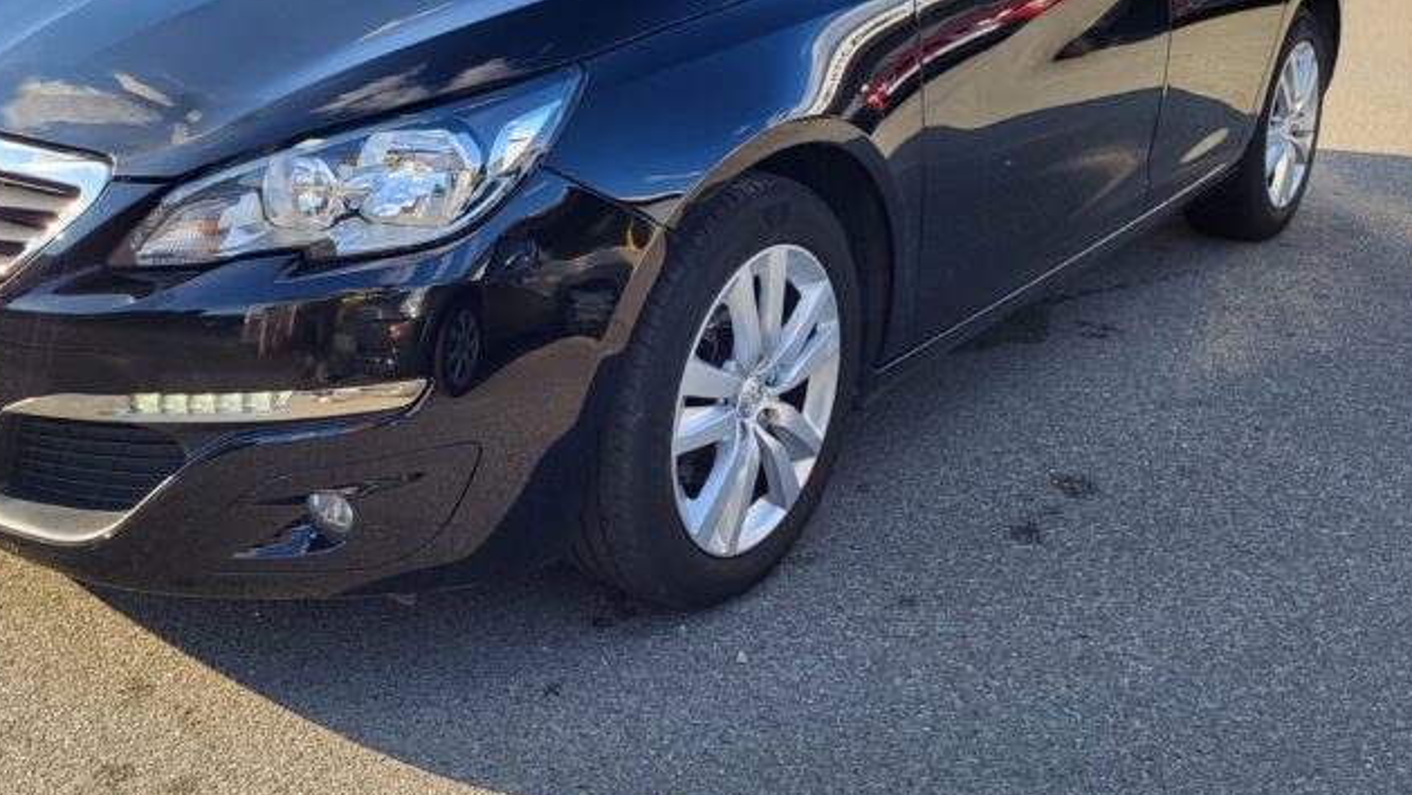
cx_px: 543
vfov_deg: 32.3
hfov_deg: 54.7
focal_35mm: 36
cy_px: 207
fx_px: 1348
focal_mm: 5.4
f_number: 1.8
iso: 40
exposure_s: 1/909
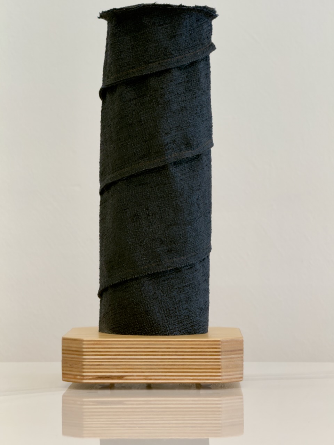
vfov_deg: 16.4
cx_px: 167
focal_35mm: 120
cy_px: 222
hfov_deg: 12.3
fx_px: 1544
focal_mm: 15.66
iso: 100
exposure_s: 1/120
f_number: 2.8
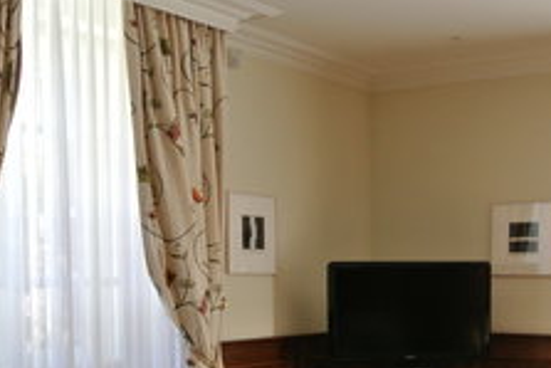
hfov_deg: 34.0
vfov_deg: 22.6
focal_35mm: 58
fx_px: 888
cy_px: 357
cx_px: 390
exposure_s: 1/50
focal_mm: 10
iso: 400
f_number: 5.6
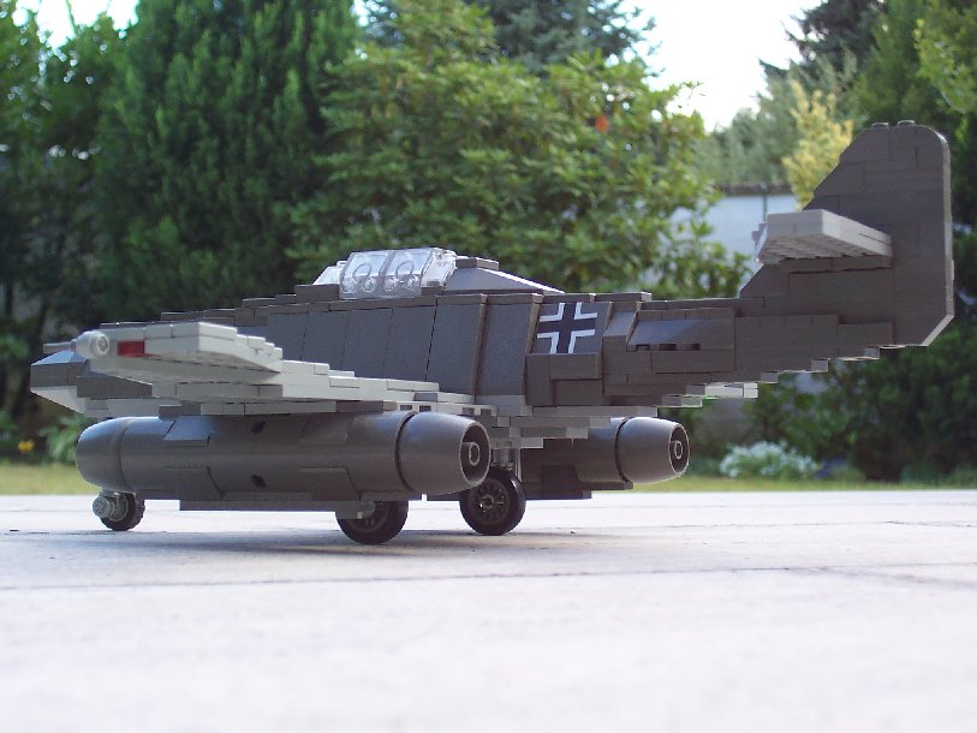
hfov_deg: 27.4
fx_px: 2004
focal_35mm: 71
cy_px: 366
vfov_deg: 20.7
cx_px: 488
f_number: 4
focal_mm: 10.8
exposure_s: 1/60
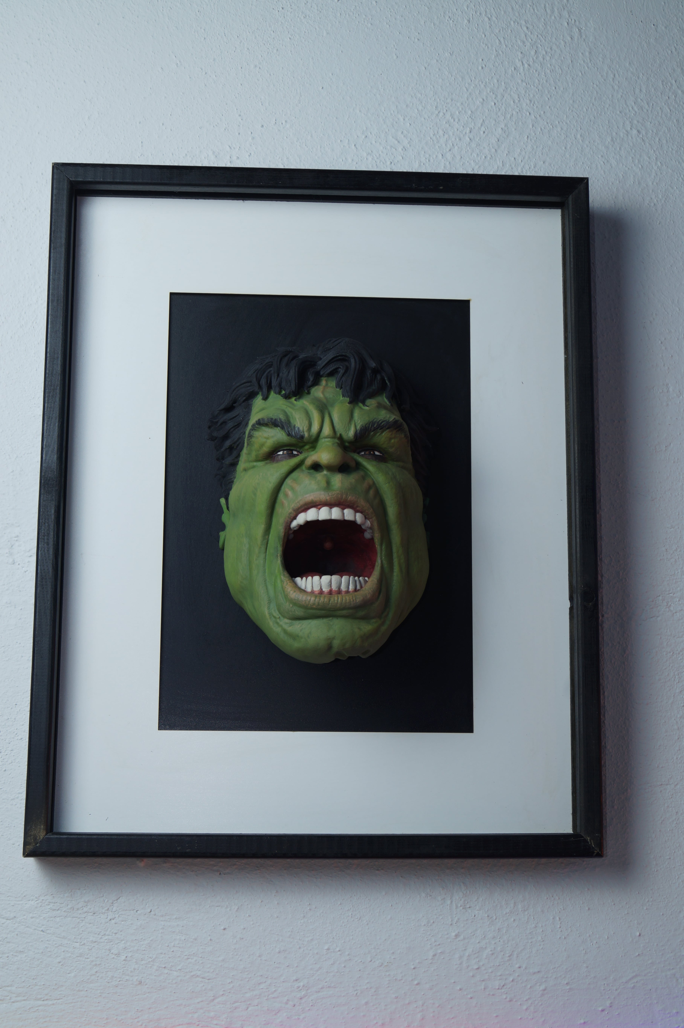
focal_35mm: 45
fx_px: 1284
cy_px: 514
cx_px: 342
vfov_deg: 43.6
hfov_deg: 29.8
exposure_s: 1/2.5
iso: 100
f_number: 10
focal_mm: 30
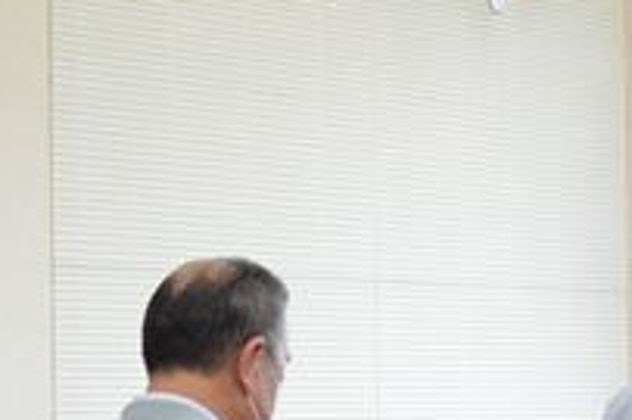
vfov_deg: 7.1
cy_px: 325
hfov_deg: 10.6
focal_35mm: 192
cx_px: 616
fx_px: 3368
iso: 3200
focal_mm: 52
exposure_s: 1/320
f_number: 5.6
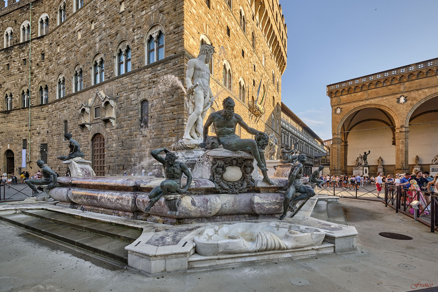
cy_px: 146
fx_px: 182
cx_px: 219
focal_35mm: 15
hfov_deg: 100.4
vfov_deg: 77.3
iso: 200
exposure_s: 1/52
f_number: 10
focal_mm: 10
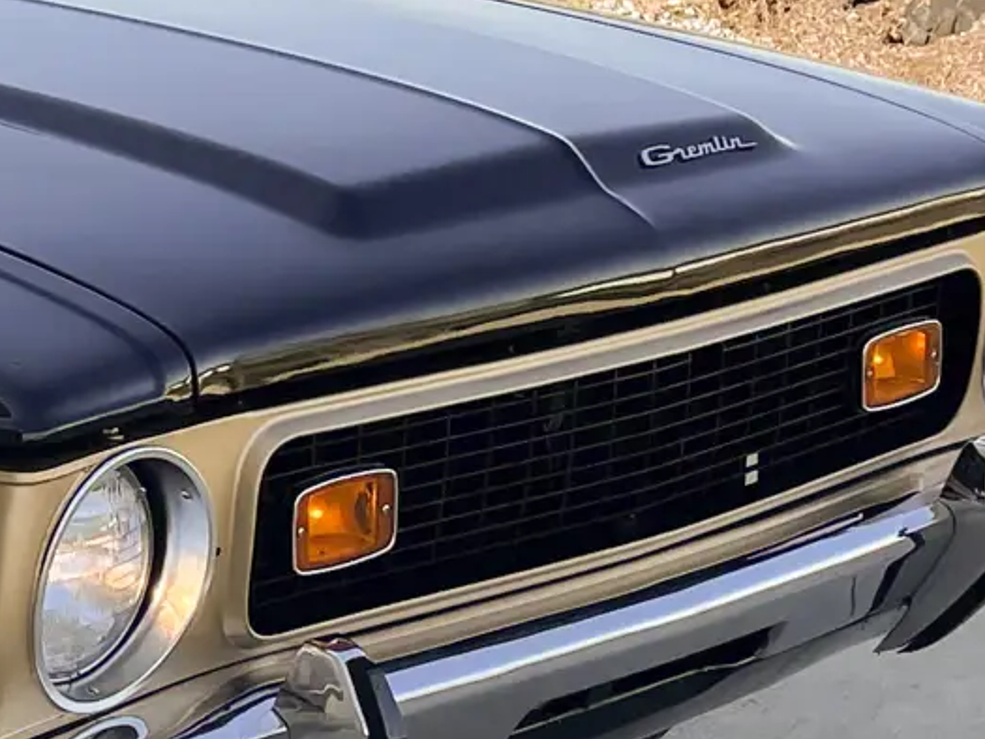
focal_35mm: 95
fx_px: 2704
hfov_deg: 18.7
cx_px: -403
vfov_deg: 15.5
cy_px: 218
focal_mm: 4.2
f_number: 1.6
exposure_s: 1/2000
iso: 32
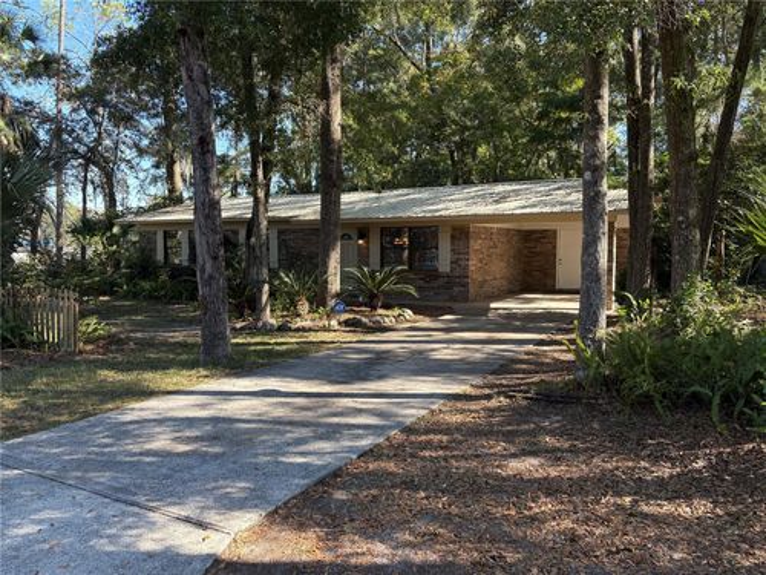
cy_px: 288
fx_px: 575
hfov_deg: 67.3
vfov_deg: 53.1
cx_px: 383
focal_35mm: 26
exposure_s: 1/492
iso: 64
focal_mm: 5.96
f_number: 1.6
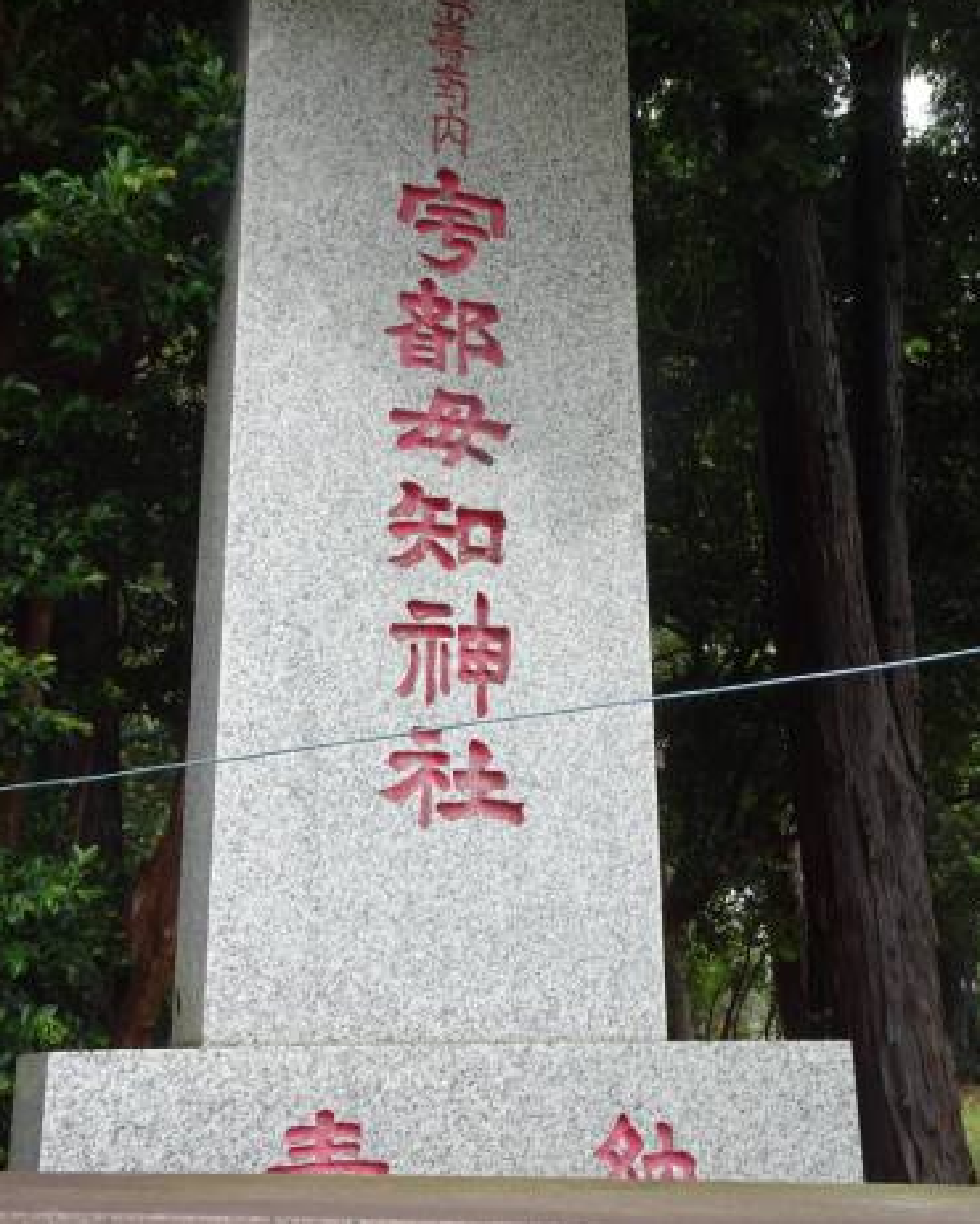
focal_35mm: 38
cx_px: 491
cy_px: 564
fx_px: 1377
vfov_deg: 47.9
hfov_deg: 39.2
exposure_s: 1/160
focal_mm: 6.17
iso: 80
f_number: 4
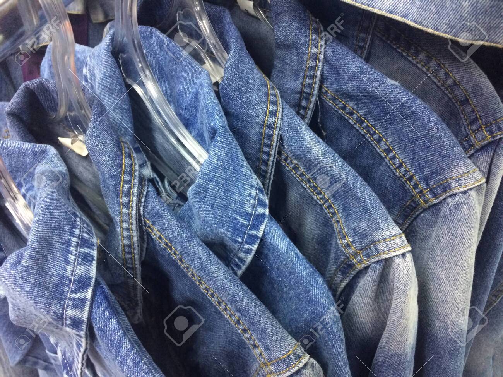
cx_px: 252
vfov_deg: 48.2
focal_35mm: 29
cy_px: 188
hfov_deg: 61.7
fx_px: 421
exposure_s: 1/33
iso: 320
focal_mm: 4.15
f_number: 2.2
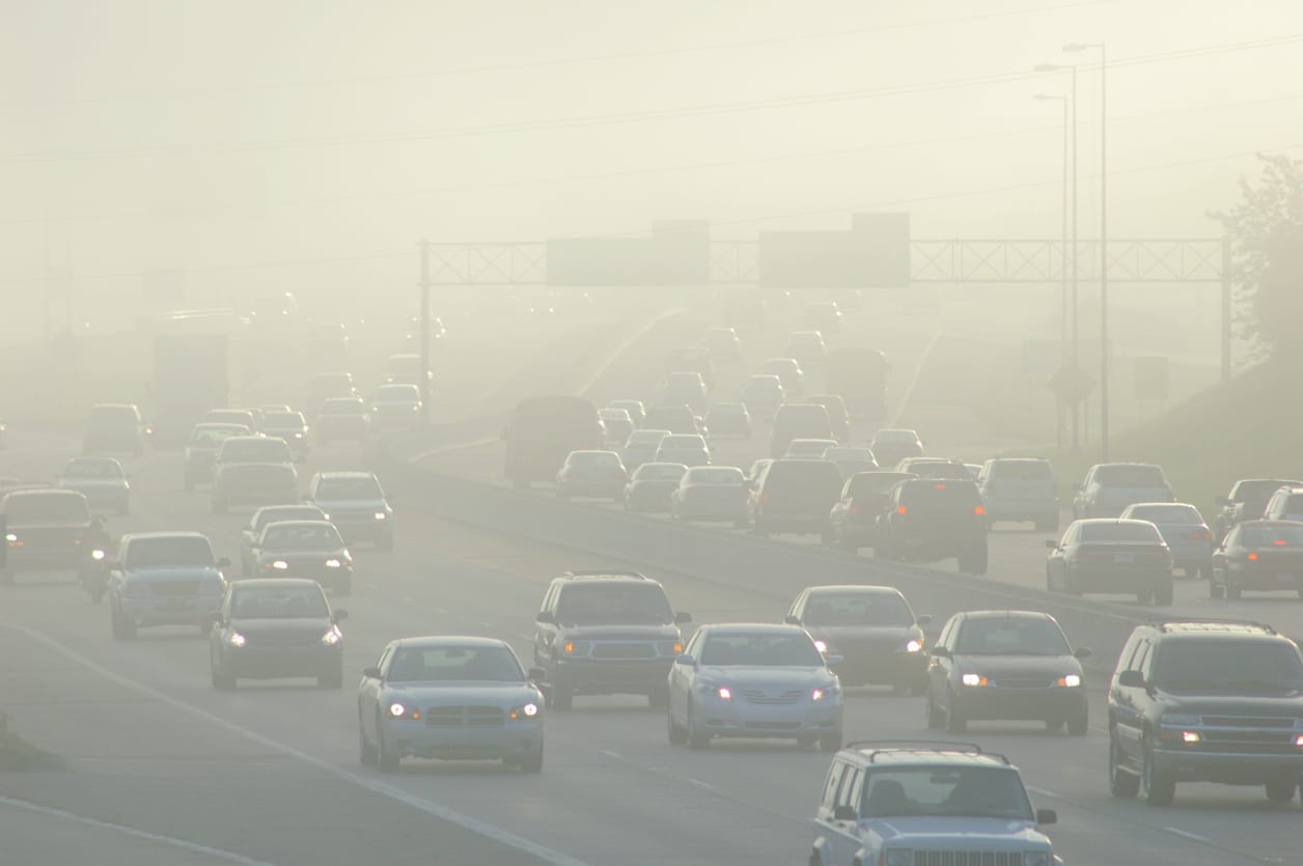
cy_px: 433
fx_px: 16272
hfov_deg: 4.6
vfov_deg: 3.0
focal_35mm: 450
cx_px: 652
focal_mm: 300
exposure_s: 1/400
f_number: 7.1
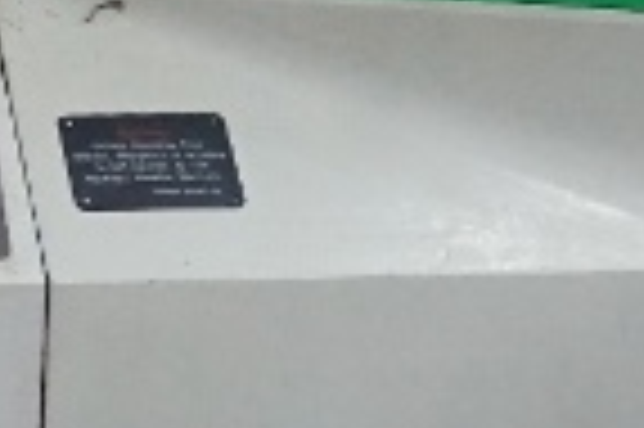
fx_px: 3073
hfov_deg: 10.5
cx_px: -824
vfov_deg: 7.9
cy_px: -97
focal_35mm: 172
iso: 2500
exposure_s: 1/160
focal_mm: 16
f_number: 3.5
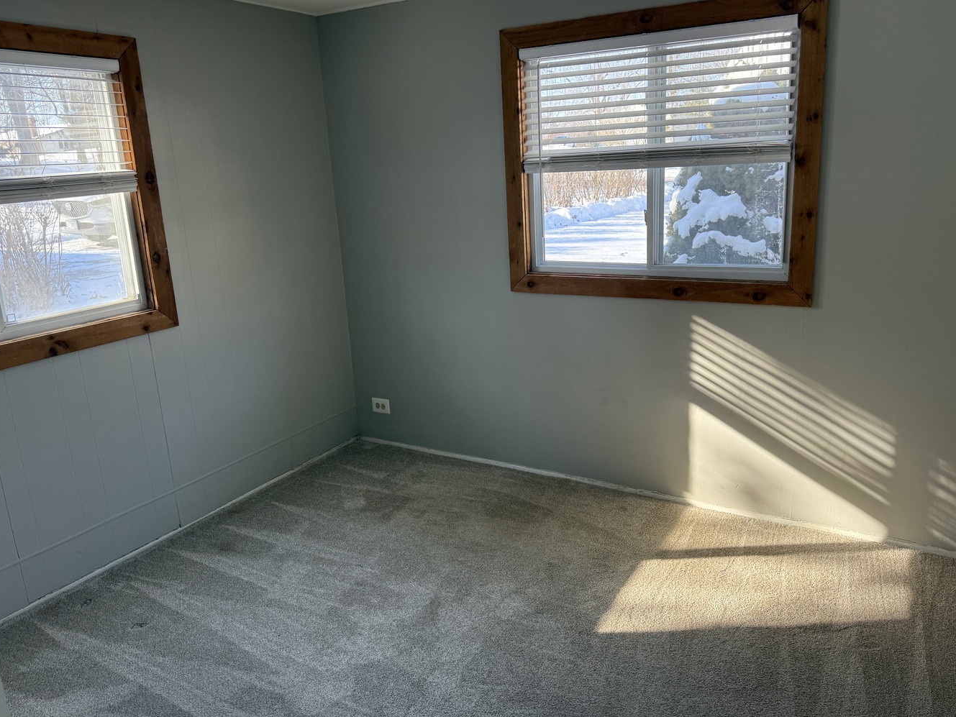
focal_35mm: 26
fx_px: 718
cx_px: 496
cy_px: 342
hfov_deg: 67.3
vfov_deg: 53.1
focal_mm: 6.76
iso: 100
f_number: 1.78
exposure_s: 1/319
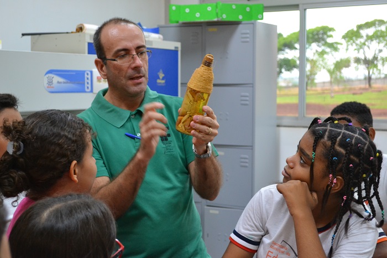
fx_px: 645
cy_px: 129
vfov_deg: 22.6
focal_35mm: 60
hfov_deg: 33.4
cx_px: 194
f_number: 5.3
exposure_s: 1/60
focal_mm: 40
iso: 1800
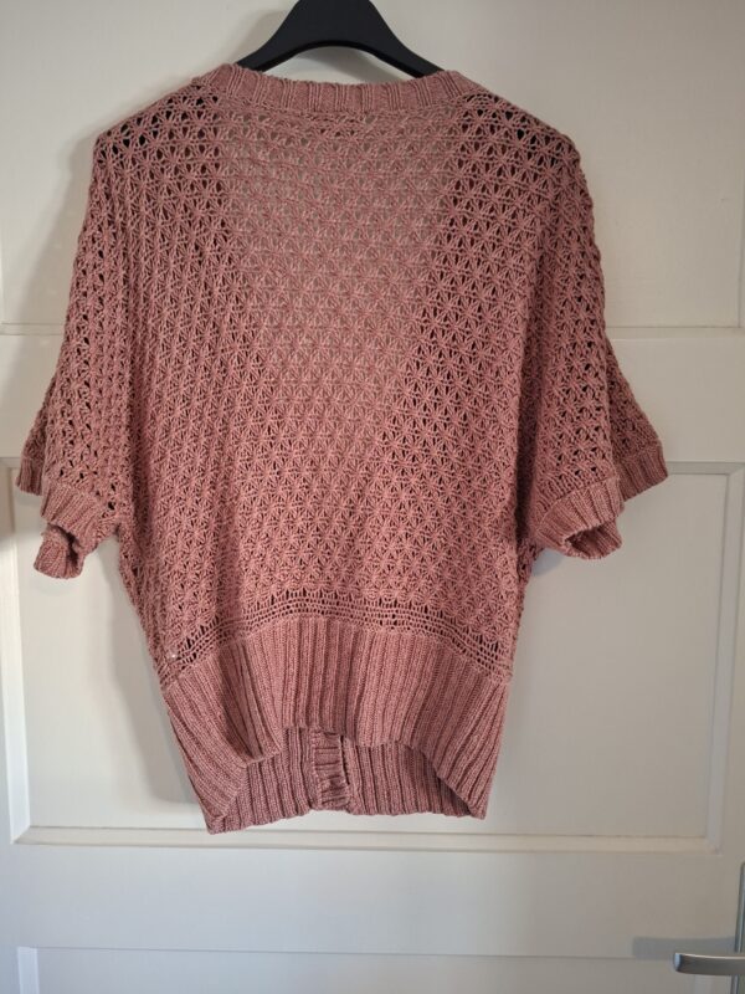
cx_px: 372
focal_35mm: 23
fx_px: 660
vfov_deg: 73.9
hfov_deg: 58.9
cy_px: 497
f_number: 1.8
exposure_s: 1/25
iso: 400
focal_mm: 5.54
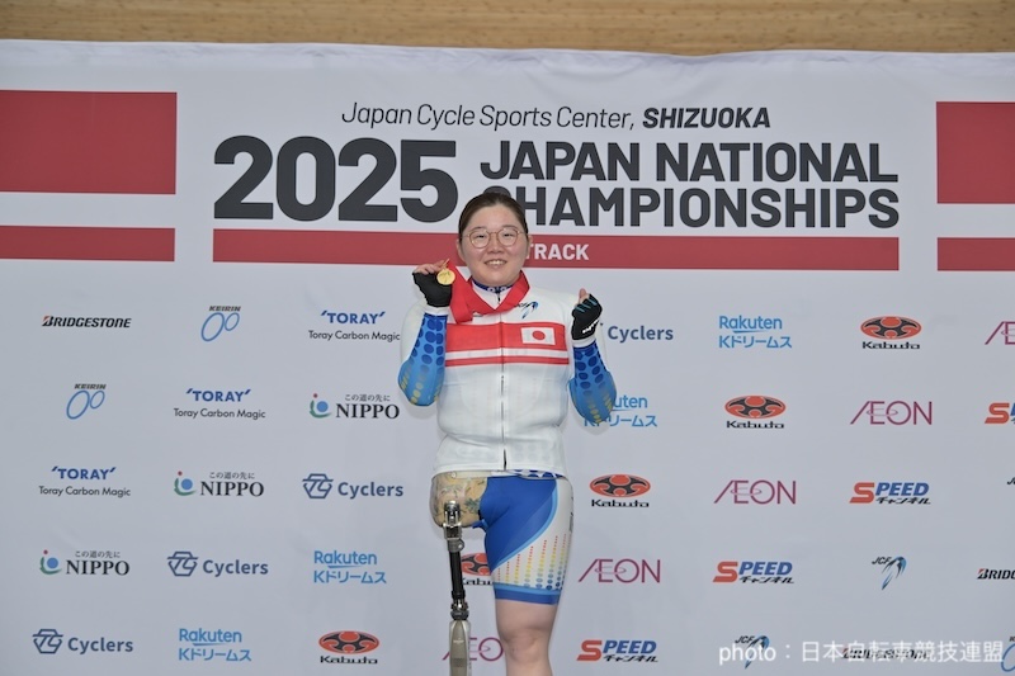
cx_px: 508
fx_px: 2509
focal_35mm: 89
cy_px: 338
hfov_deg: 22.9
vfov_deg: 15.4
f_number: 6.3
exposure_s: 1/160
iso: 500
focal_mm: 89
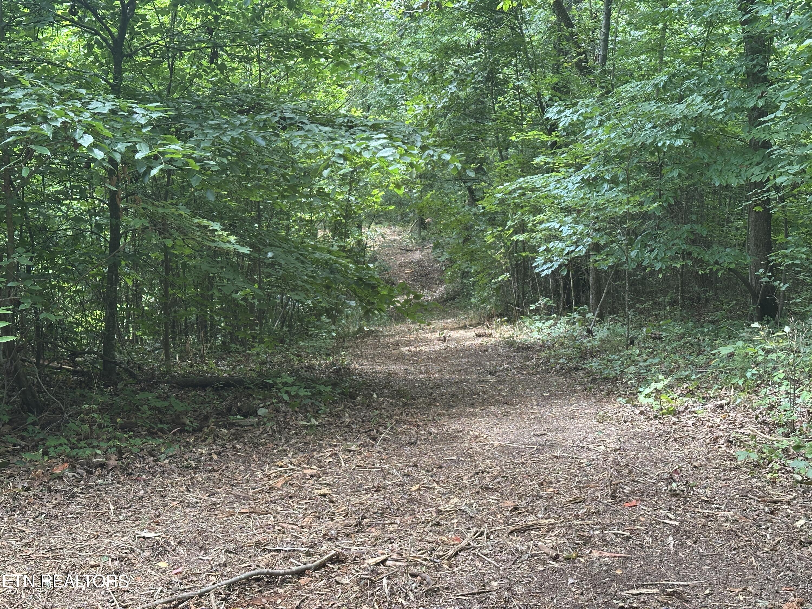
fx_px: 1126
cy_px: 304
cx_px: 406
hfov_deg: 39.7
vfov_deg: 30.3
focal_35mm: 48
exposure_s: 1/172
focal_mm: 6.86
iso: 64
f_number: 1.78
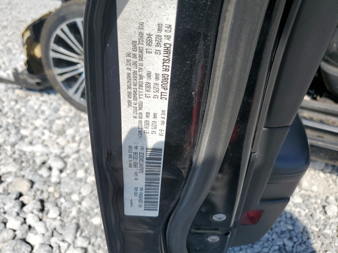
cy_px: 126
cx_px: 169
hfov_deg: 67.3
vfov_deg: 53.1
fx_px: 254
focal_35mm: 26
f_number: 1.5
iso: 50
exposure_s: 1/3333
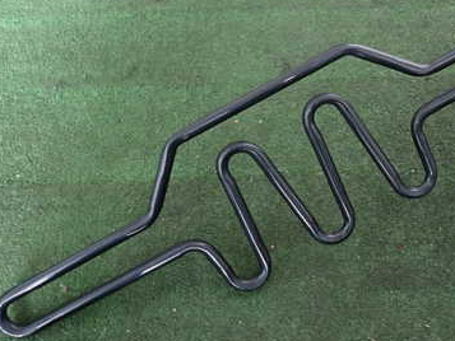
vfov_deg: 34.2
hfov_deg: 43.8
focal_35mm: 42
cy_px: 135
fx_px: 552
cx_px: 324
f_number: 2
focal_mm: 4.5
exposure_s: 1/30
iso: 400
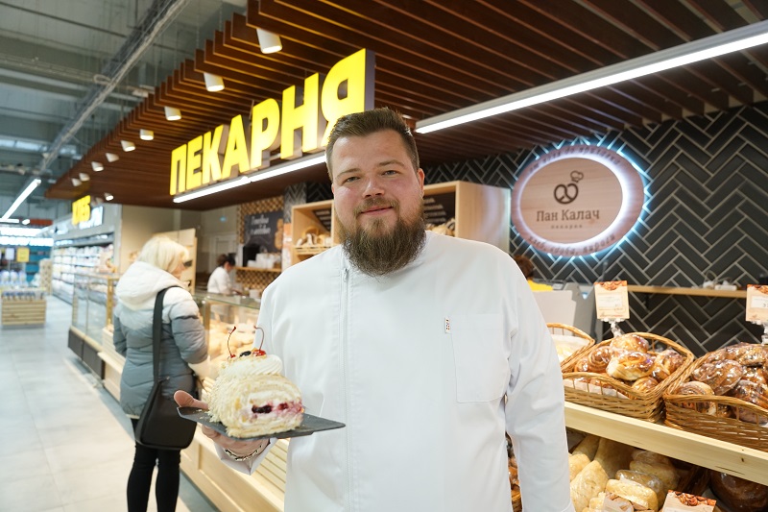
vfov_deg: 53.1
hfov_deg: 73.8
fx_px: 512
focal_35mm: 24
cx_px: 384
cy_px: 256
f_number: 4
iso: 1000
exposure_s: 1/160
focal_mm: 24
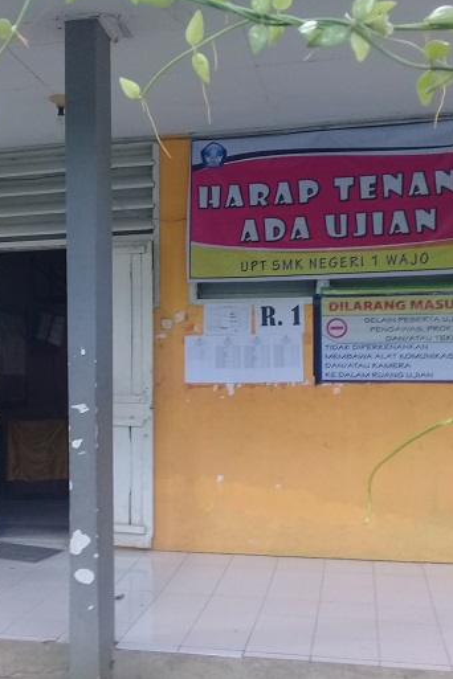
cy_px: 334
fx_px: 830
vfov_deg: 44.5
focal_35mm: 44
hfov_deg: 30.3
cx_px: 158
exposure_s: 1/33
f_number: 2.2
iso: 80
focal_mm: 3.3
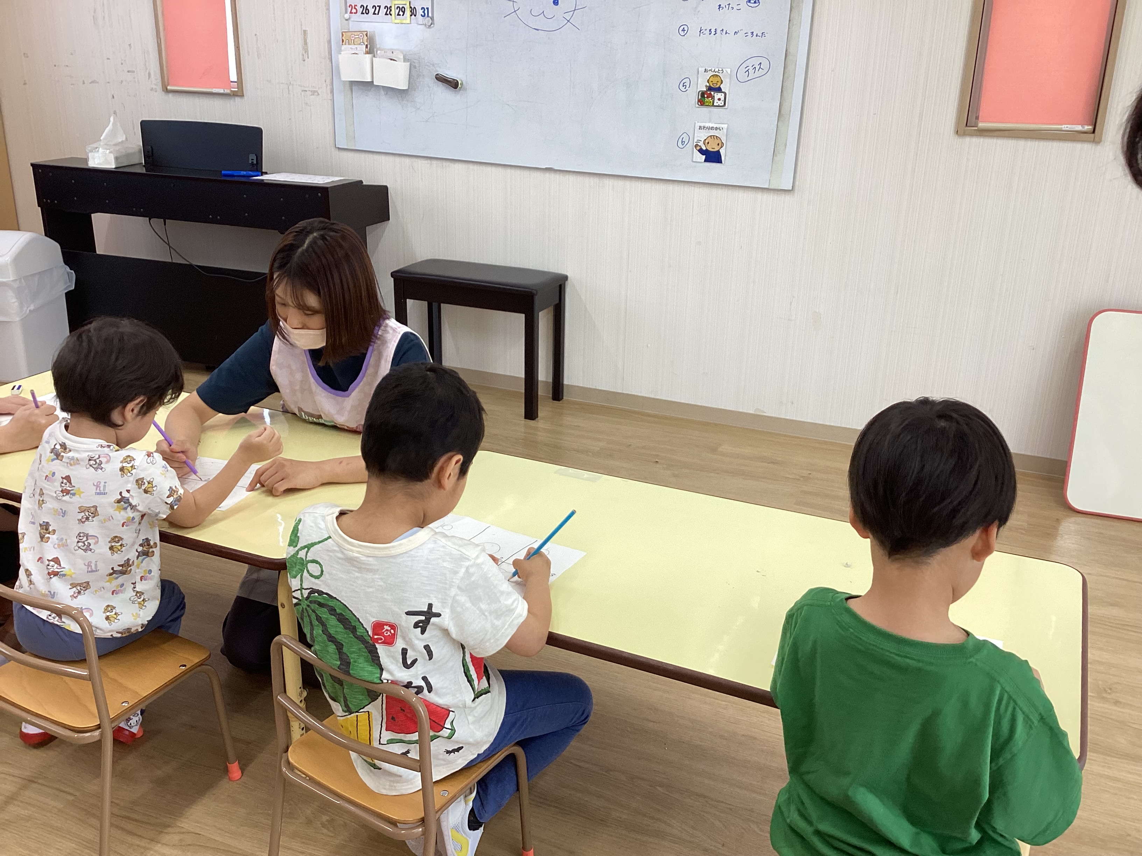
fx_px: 1023
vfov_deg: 45.4
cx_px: 571
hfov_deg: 58.4
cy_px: 428
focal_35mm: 31
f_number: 2.4
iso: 80
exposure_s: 1/120
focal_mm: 3.3
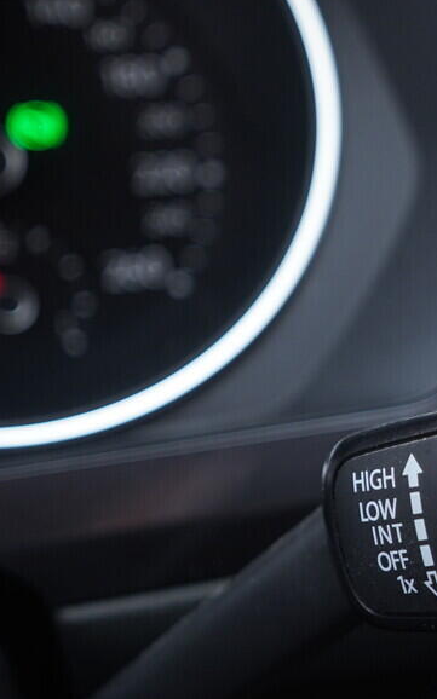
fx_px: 1239
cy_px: 409
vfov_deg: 31.5
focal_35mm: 65
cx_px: 591
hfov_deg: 18.4
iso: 320
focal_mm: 24
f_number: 2.8
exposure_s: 1/40
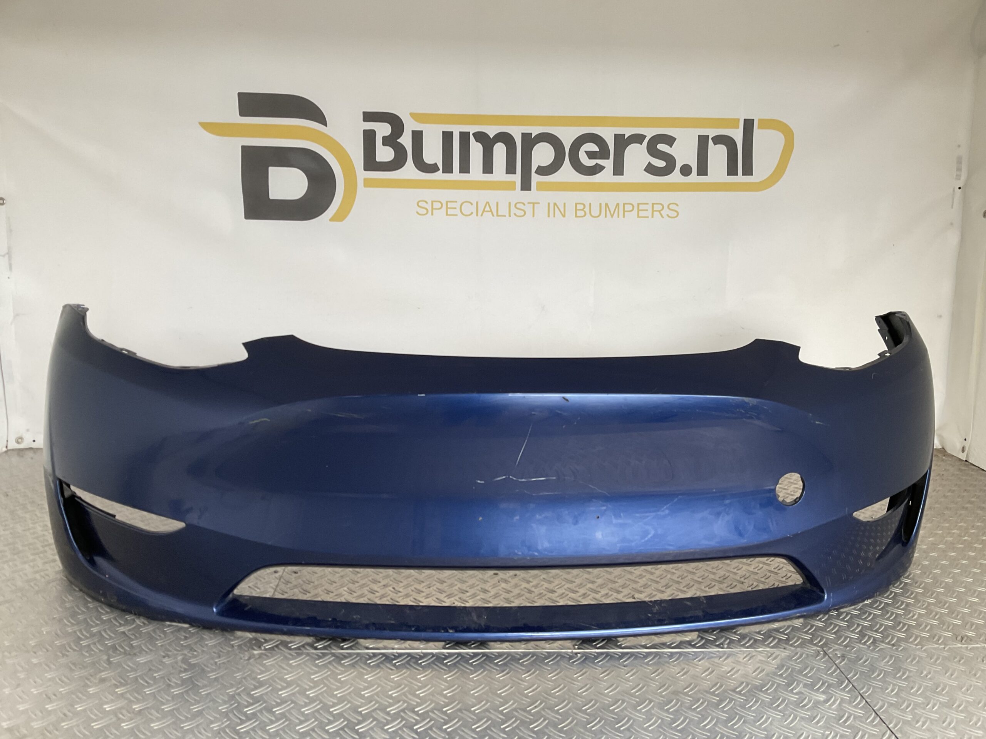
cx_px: 493
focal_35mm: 29
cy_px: 370
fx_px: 826
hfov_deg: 61.7
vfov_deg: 48.2
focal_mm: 3
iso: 40
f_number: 1.8
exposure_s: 1/50
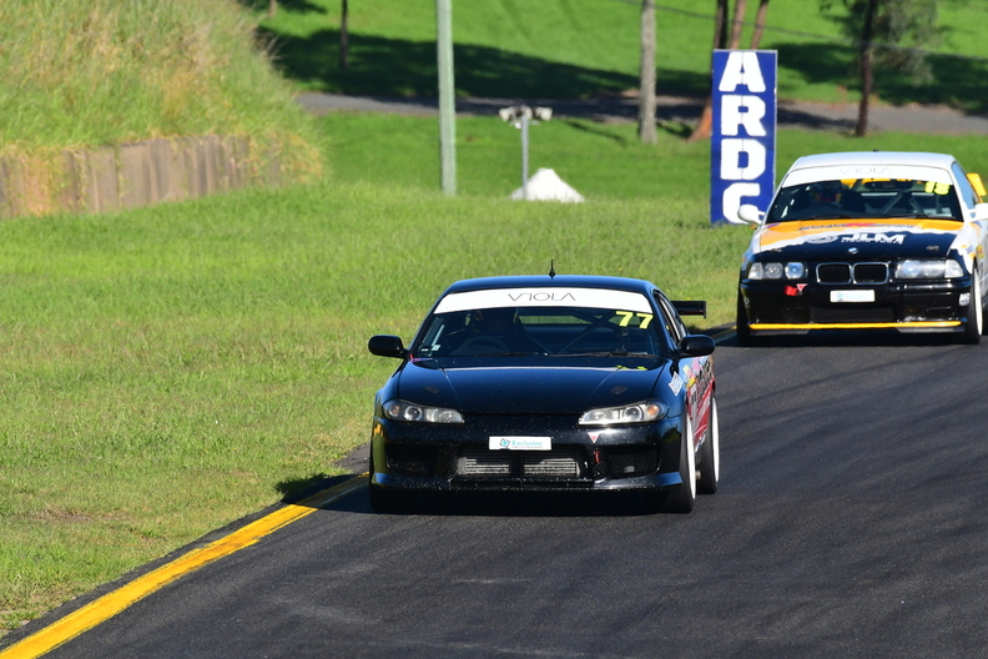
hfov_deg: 3.0
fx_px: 18716
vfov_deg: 2.0
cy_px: 331
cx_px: 495
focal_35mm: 682
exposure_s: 1/640
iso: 500
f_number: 11
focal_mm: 450
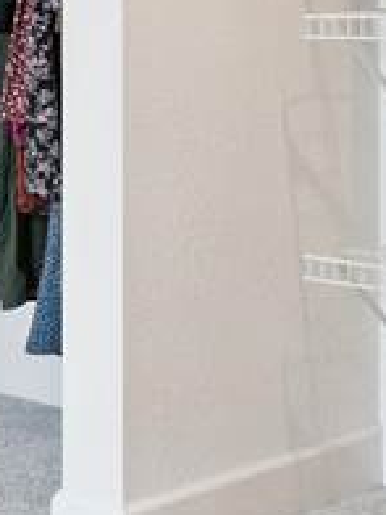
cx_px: -499
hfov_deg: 11.7
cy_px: 12
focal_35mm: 107
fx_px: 1591
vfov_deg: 18.0
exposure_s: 1/13
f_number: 9
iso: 400
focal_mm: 17
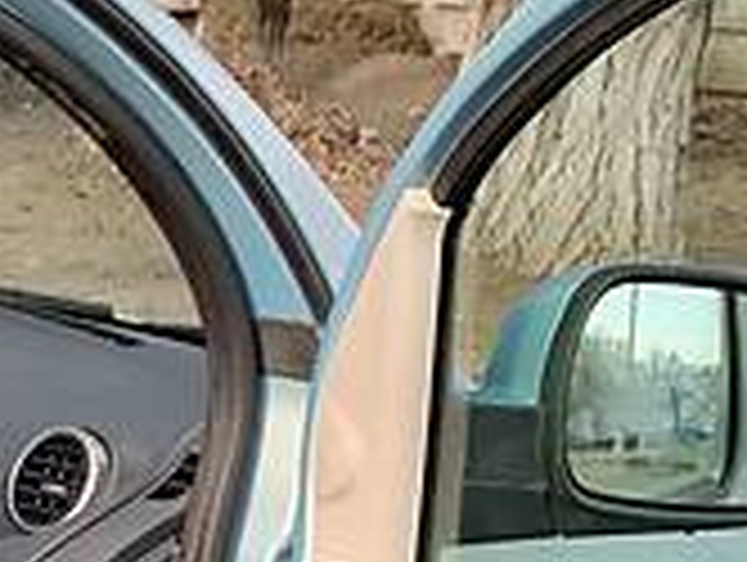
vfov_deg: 11.6
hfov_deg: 14.2
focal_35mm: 125
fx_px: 2701
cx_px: -544
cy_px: 692
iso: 25
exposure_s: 1/132
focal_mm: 4.2
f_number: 1.8
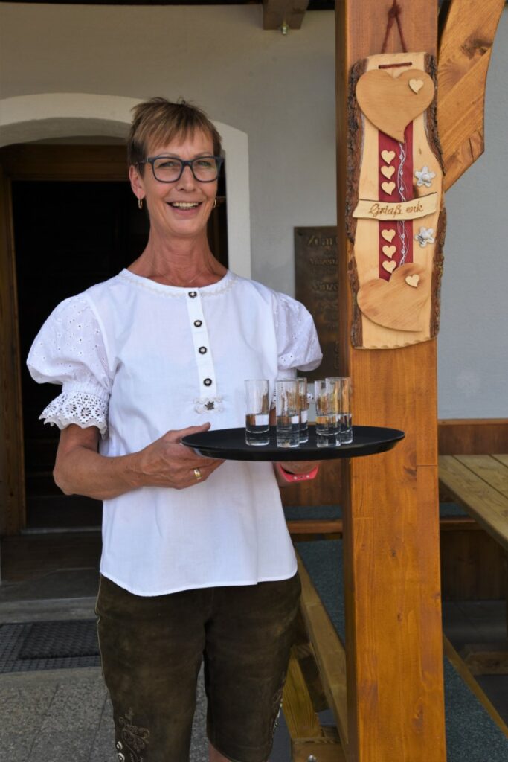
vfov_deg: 39.6
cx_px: 254
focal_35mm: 50
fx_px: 1058
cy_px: 381
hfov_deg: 27.0
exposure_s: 1/200
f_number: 9
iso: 320
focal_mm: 50
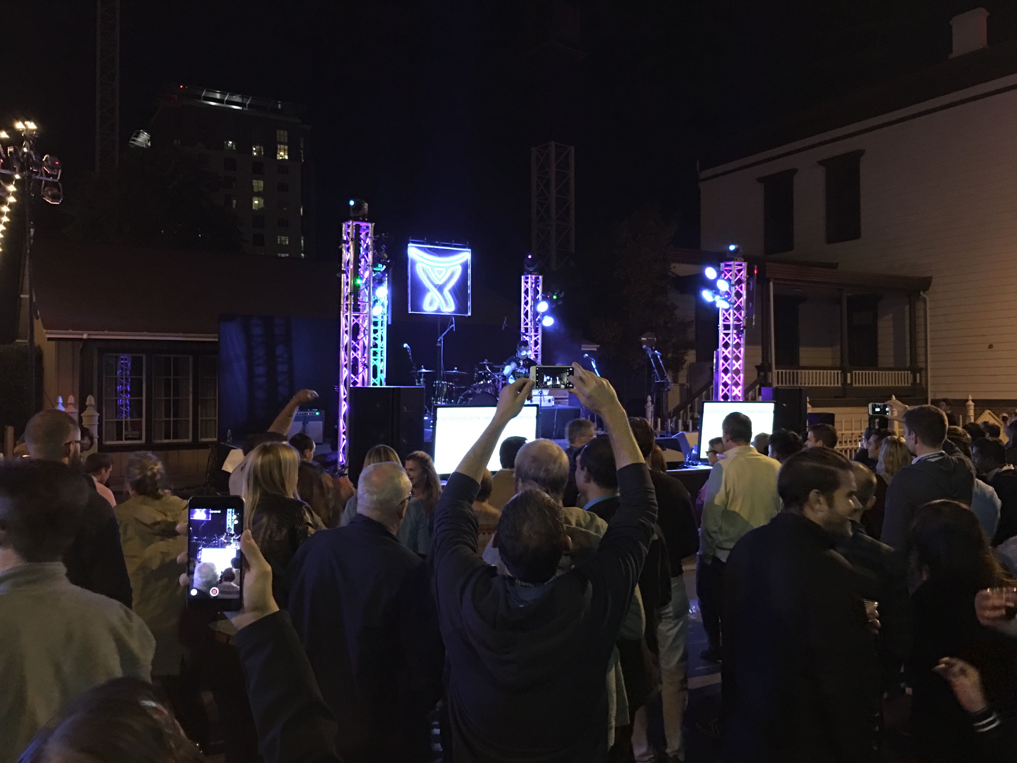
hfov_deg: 61.7
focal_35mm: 29
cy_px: 382
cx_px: 508
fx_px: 852
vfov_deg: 48.2
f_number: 2.2
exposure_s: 1/4
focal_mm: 4.15
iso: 80
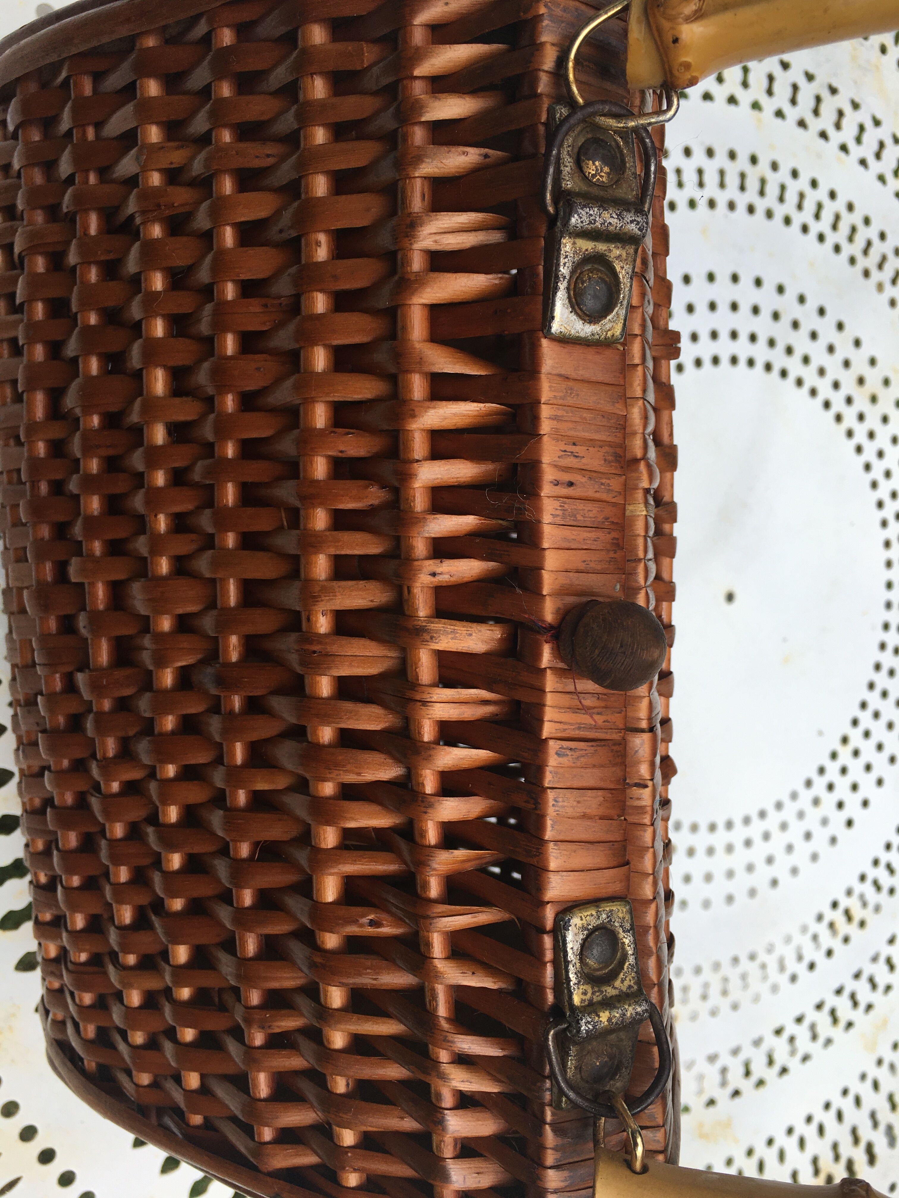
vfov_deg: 61.7
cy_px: 599
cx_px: 450
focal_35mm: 29
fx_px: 1004
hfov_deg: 48.2
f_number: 2.2
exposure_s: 1/1304
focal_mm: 4.15
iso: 25
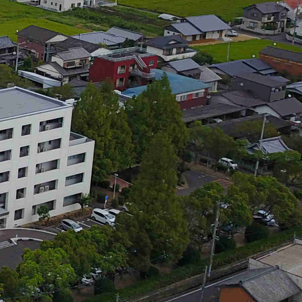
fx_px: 1007
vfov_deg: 16.9
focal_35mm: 102
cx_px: -284
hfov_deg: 14.4
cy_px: 51
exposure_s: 1/100
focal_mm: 4.73
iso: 108
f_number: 2.2
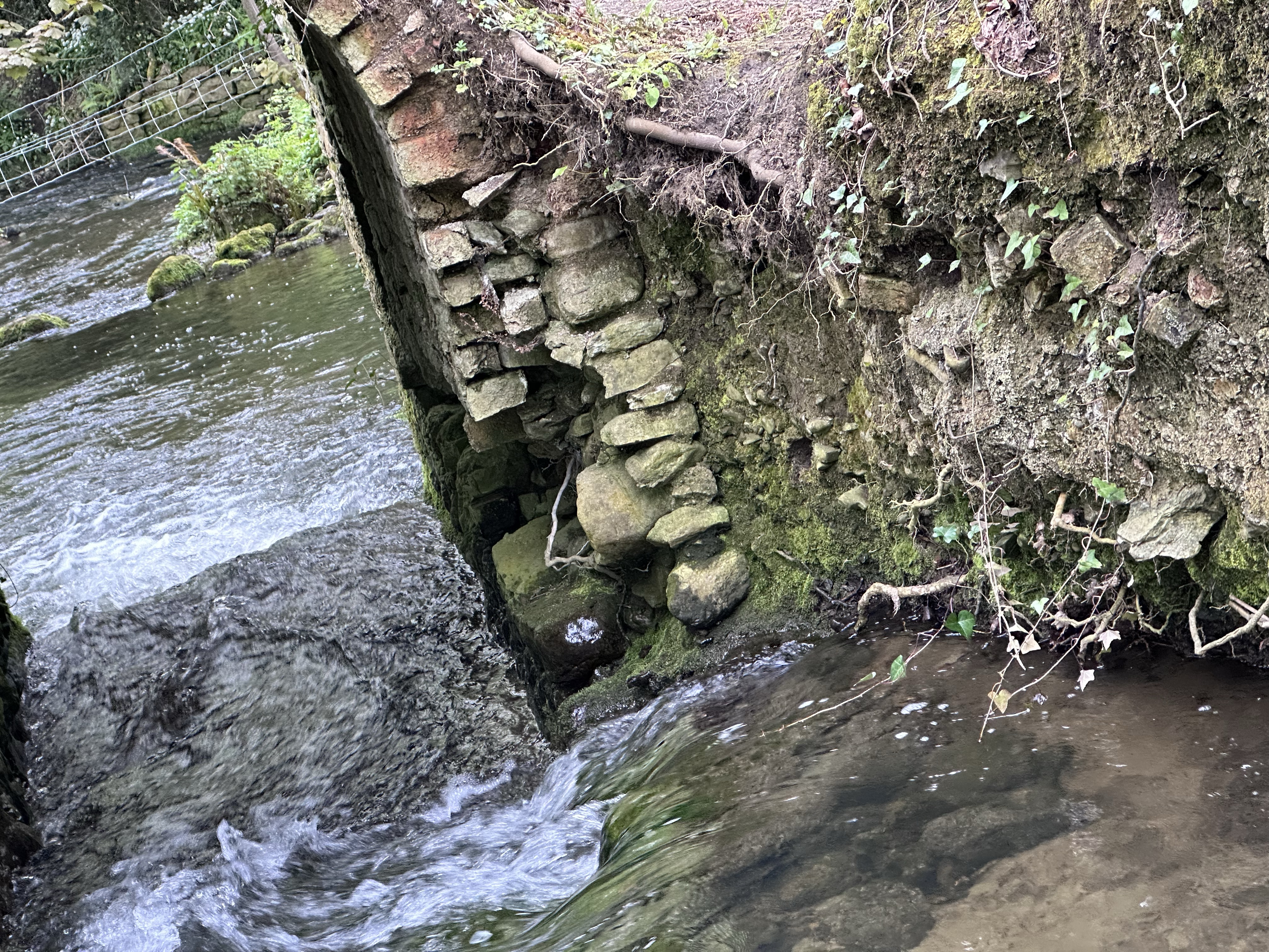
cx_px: 634
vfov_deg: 19.1
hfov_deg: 25.3
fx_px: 2823
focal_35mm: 77
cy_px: 476
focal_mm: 9
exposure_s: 1/60
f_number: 2.8
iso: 400
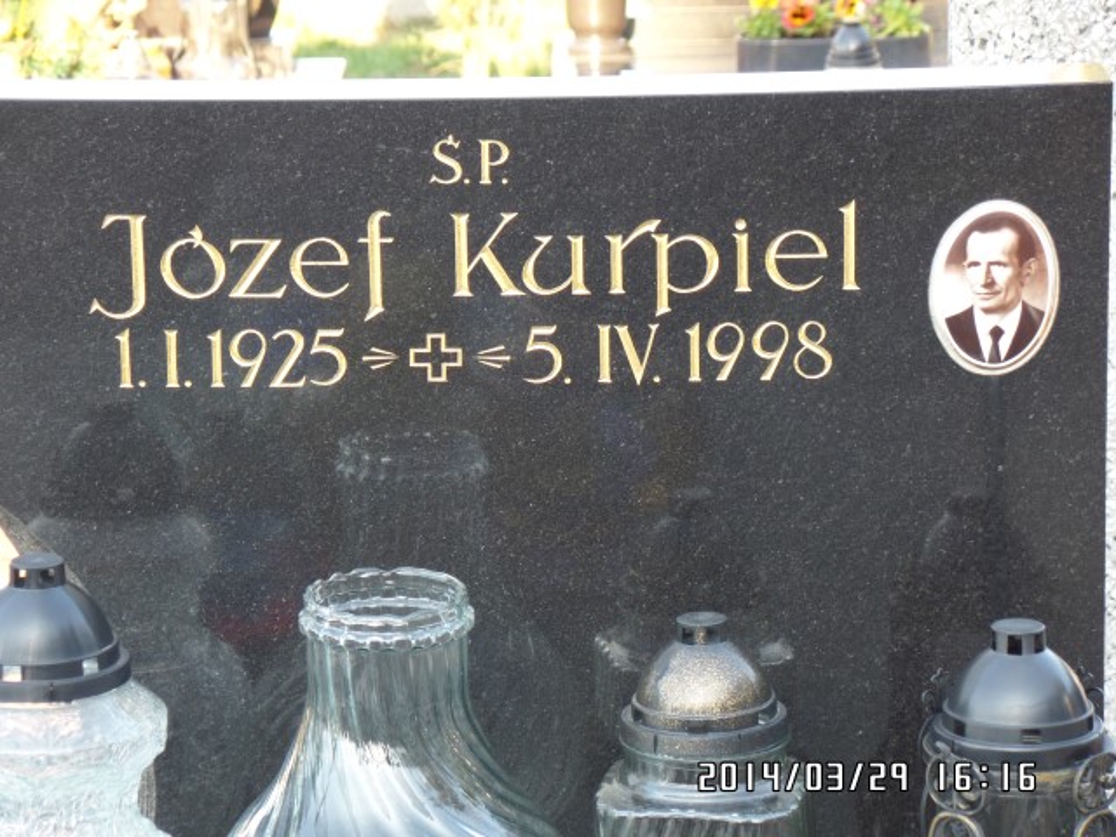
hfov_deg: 14.0
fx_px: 4546
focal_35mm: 141
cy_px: 418
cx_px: 558
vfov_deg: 10.5
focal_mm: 25.2
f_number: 4.2
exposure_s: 1/60
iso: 160
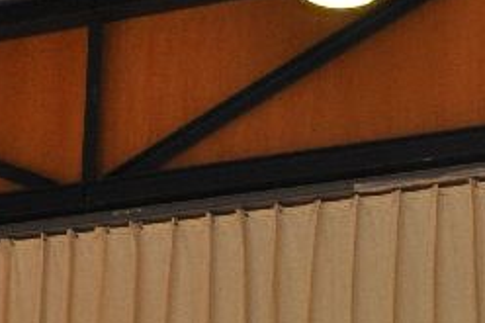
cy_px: 577
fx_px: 1912
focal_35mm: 142
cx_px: 351
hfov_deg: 14.4
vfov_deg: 9.2
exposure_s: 1/60
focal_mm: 26
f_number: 4
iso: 800
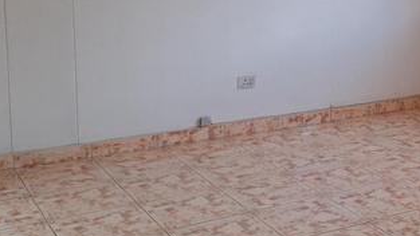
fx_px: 713
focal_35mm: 64
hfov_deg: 31.2
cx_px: 382
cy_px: 34
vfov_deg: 18.6
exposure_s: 1/100
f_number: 1.8
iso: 64
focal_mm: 5.54
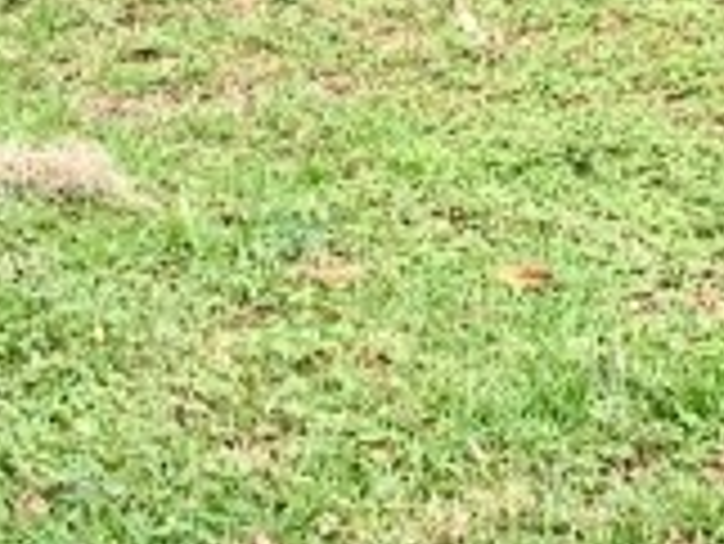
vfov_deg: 8.8
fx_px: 3454
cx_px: 468
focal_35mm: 165
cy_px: -297
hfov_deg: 12.0
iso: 100
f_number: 1.8
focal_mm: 4.25
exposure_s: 1/98
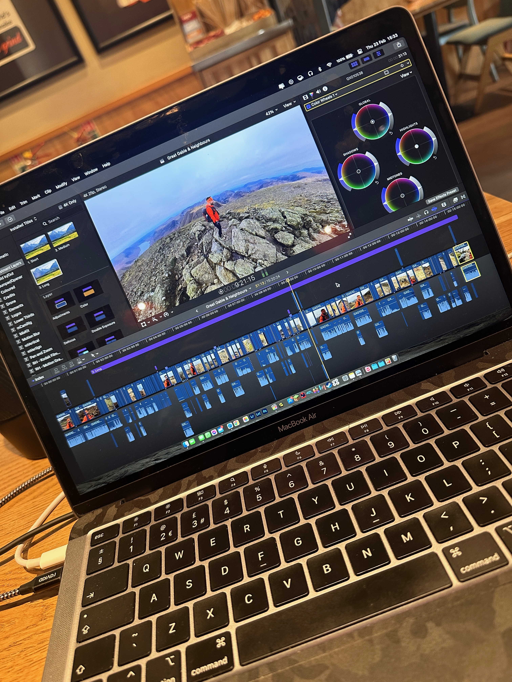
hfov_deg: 56.8
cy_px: 341
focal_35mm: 24
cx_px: 256
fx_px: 473
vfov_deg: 71.6
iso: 200
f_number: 1.78
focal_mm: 6.86
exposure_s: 1/50
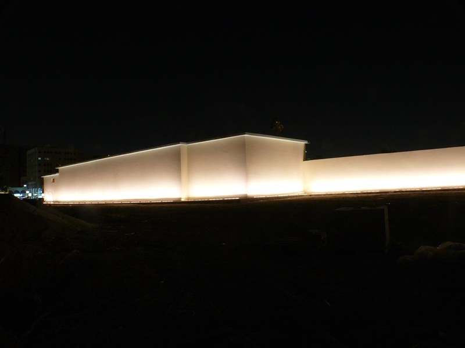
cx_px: 232
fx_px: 470
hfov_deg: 52.6
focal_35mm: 35
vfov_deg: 40.7
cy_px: 174
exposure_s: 5
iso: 100
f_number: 11
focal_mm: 7.4
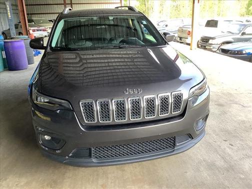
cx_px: 126
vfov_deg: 45.4
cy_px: 94
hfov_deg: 58.4
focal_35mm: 31
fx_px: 226
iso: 80
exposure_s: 1/120
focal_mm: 3.3
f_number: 2.4
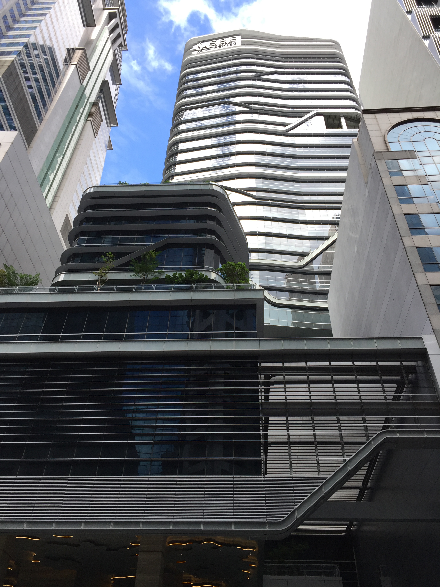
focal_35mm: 29
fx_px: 491
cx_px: 220
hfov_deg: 48.2
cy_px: 294
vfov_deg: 61.7
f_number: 2.2
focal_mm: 4.15
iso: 32
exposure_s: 1/356
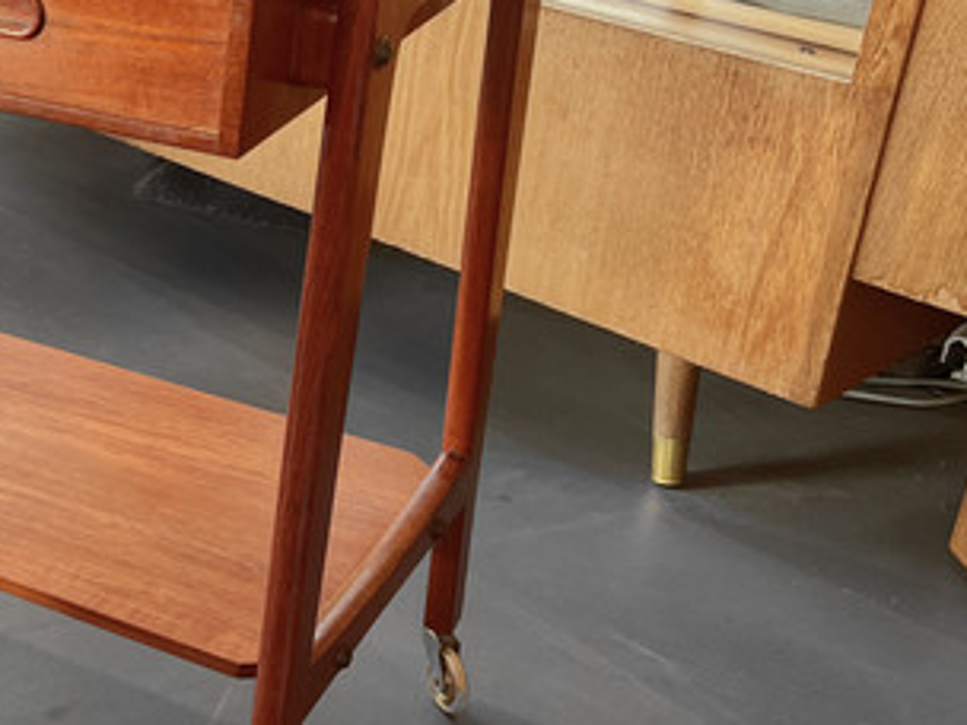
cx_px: -3
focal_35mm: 53
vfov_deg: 27.5
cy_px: 335
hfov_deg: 33.1
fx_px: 1481
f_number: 1.5
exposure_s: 1/100
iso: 125
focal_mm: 5.7
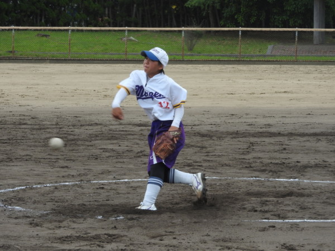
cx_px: 168
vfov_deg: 6.8
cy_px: 126
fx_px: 2129
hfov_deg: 9.0
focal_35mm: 220
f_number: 5.3
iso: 100
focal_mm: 39.4
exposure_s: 1/250
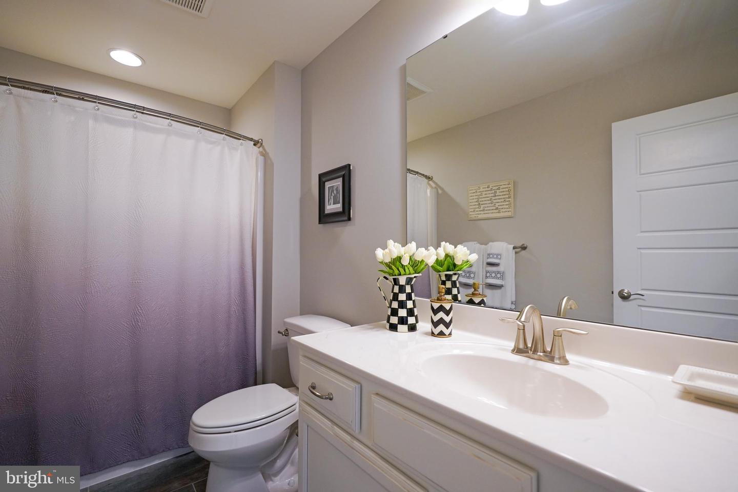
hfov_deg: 96.7
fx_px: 328
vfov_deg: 73.7
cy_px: 246
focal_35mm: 16
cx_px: 369
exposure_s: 1/160
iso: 1250
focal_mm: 16
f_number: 4
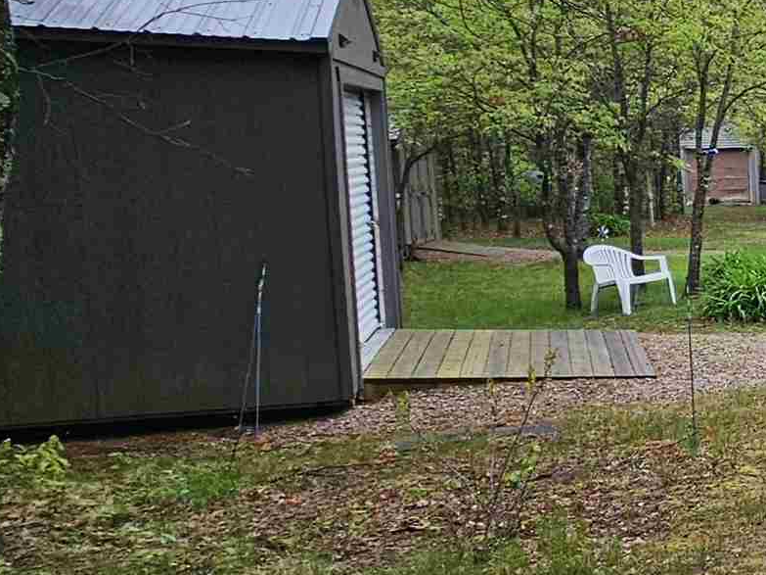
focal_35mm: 51
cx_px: 1381
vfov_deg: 28.6
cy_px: 285
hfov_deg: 22.2
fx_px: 1128
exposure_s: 1/289
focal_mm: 2.2
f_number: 2.2
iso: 50
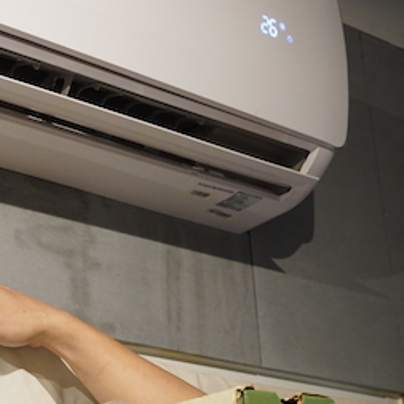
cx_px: 32
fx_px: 1241
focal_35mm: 94
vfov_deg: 18.4
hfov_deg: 18.2
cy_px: 272
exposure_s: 1/80
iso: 2000
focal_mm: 35
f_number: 4
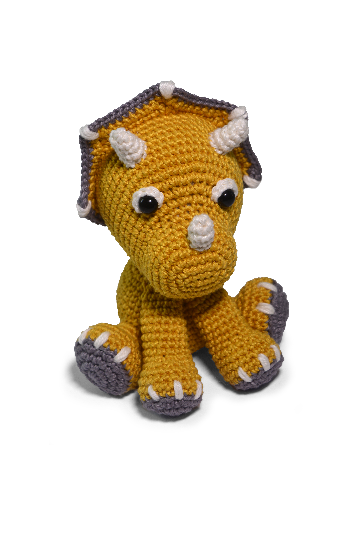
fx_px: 1001
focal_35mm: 68
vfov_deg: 29.9
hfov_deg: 20.2
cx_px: 178
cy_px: 268
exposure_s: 1/80
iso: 400
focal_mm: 45
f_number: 6.3
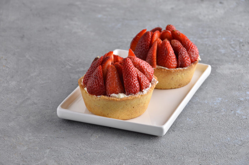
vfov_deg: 8.1
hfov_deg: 12.3
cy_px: 82
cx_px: 124
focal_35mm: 168
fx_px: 1160
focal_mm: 112
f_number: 10
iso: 100
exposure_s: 1/60
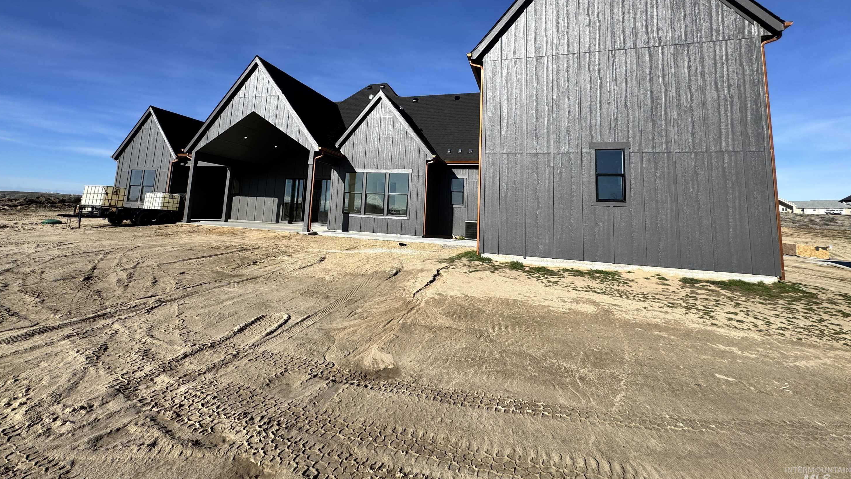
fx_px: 361
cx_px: 406
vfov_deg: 65.5
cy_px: 165
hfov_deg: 99.3
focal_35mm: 16
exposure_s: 1/2208
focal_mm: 2.22
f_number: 2.2
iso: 50
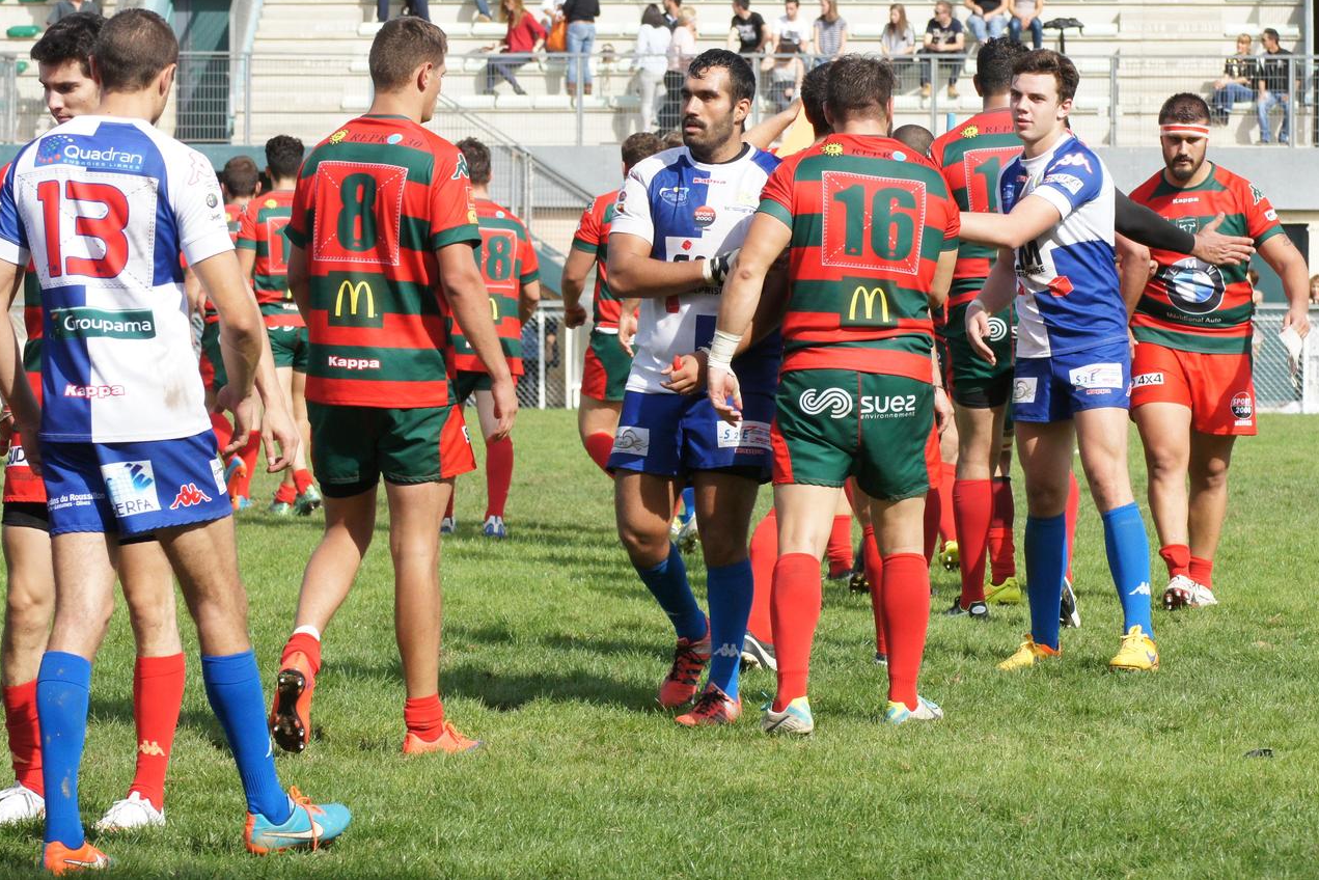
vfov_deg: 9.1
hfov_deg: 13.6
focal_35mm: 151
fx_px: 5533
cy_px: 439
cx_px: 661
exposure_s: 1/1000
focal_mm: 100
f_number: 9
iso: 800
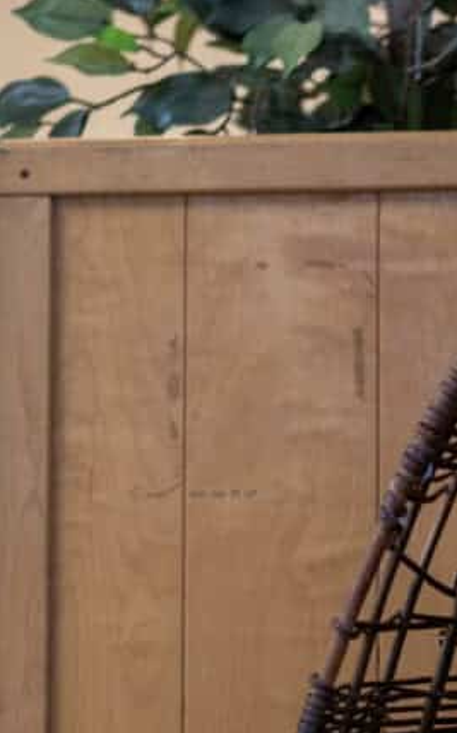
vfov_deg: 10.2
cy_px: 517
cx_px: 472
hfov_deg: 6.4
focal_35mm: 205
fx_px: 4091
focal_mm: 56
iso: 320
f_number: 2
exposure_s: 1/100
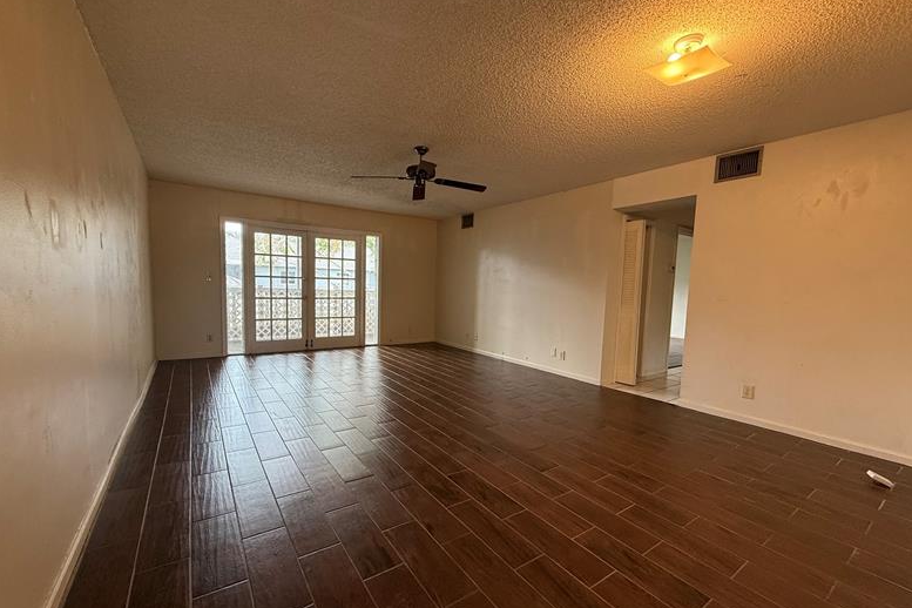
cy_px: 318
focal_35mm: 15
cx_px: 446
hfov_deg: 100.4
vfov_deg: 77.3
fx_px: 380
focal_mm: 2.22
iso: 160
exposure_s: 1/120
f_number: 2.2
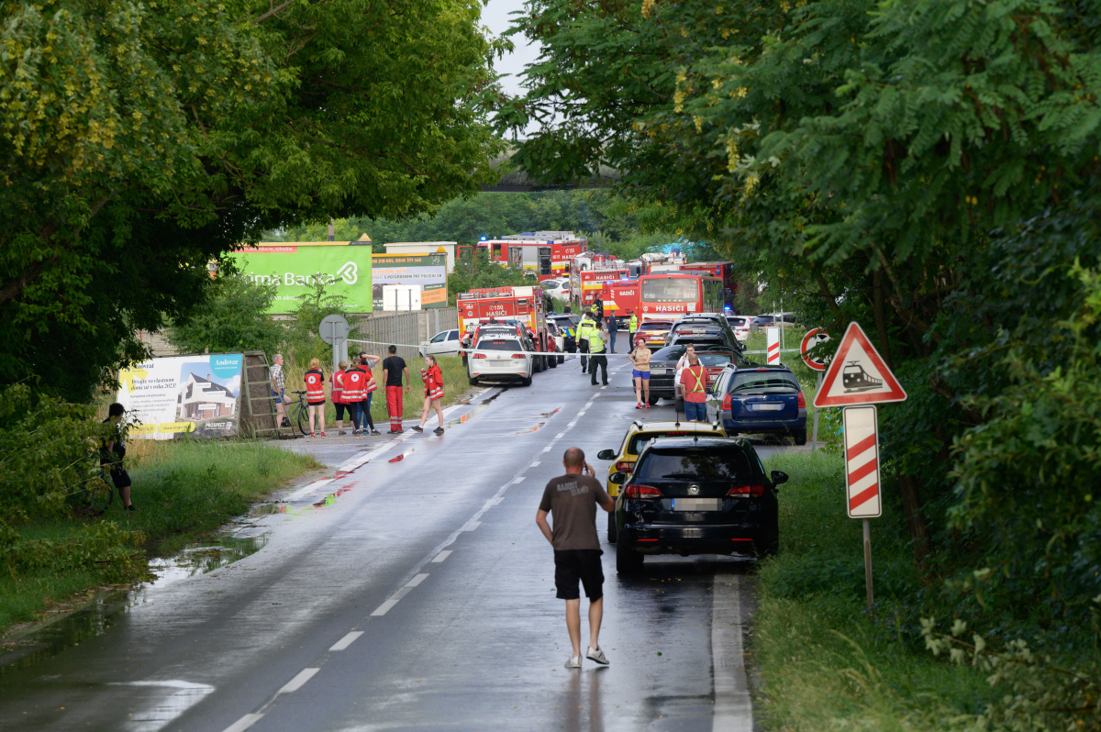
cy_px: 366
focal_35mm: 200
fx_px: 6111
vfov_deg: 6.9
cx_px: 550
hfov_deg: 10.3
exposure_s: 1/800
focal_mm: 200
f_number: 8
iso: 1250
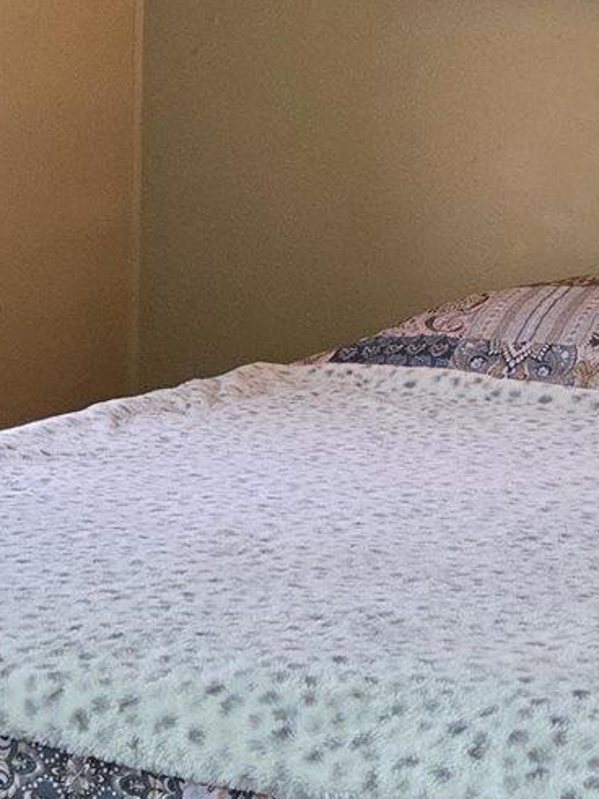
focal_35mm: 108
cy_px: 303
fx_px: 2493
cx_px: 374
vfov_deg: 18.2
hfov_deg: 13.7
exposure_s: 1/120
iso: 250
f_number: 1.8
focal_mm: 5.4
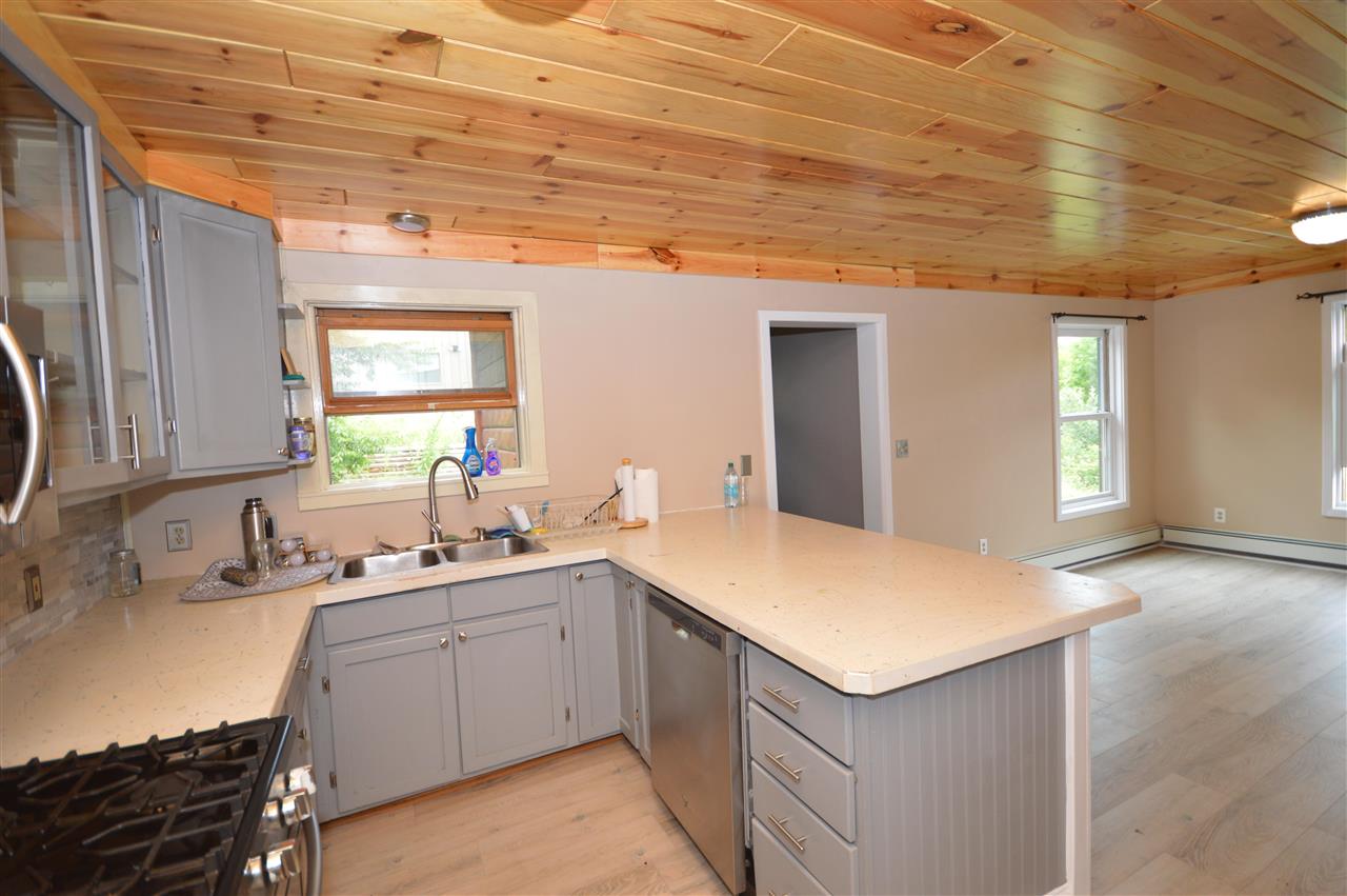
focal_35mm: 15
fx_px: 561
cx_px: 674
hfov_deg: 100.4
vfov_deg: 77.2
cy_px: 448
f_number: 4
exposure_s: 1/60
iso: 400
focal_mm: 10
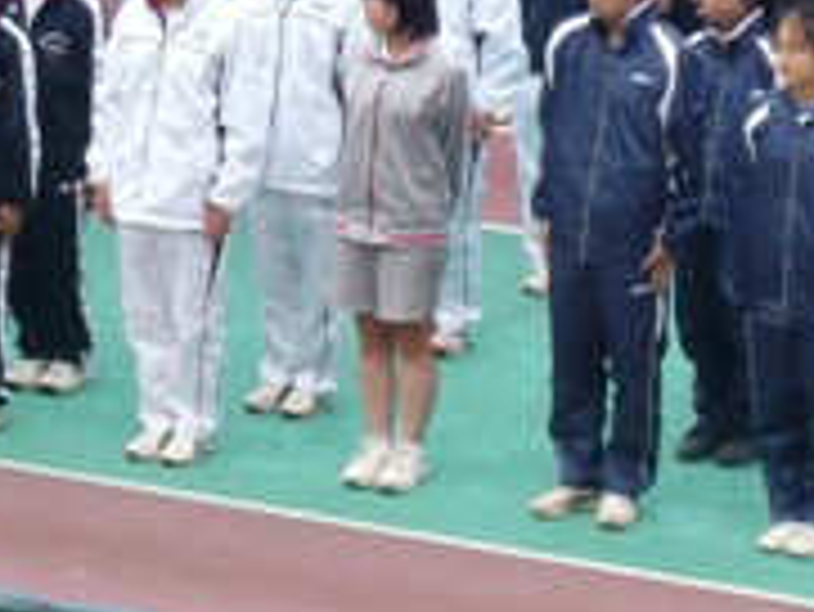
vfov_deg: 4.0
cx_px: 769
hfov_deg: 5.4
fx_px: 8683
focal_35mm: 369
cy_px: 54
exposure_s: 1/60
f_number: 5.6
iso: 100
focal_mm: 16.4
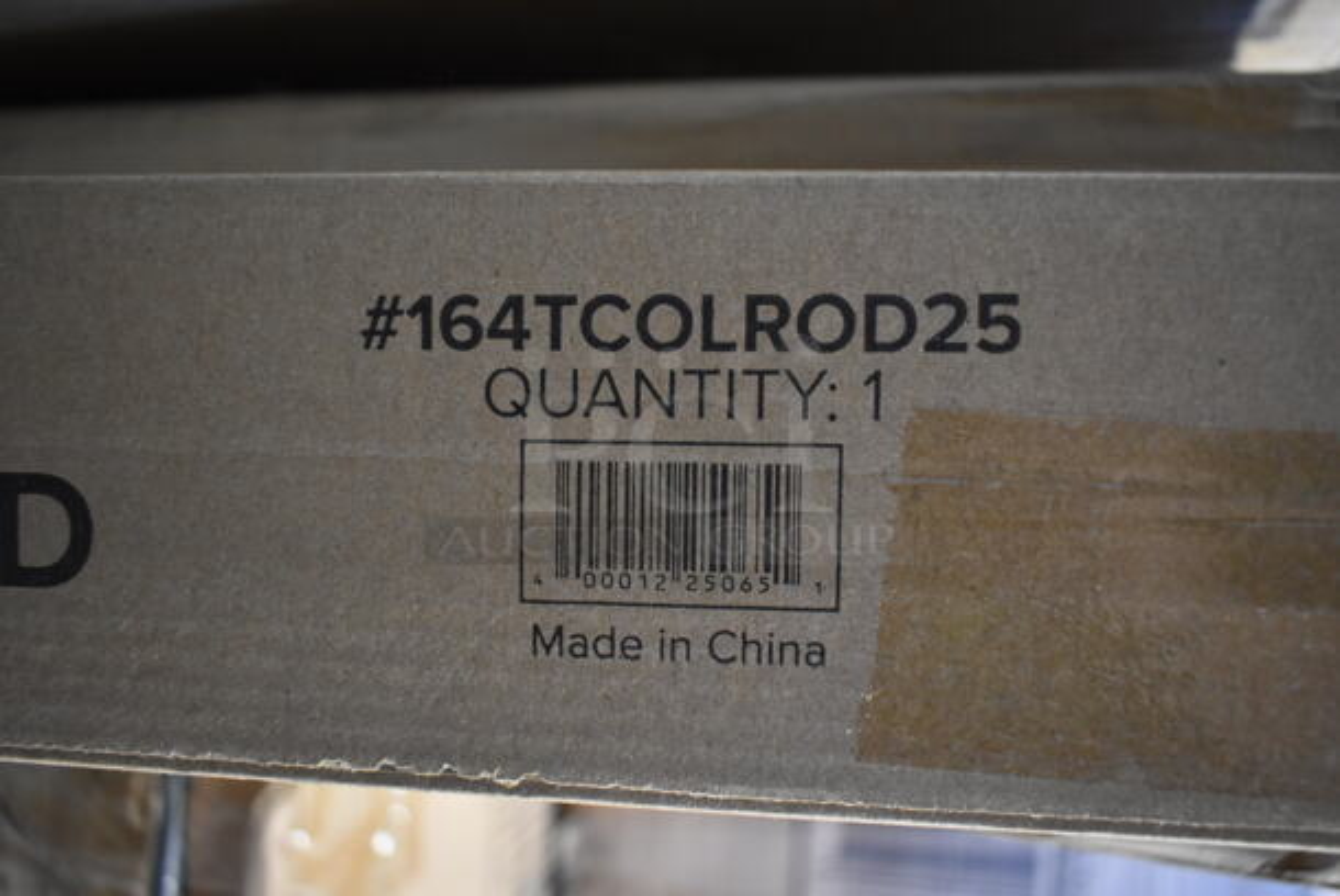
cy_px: 448
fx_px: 1006
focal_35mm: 27
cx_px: 670
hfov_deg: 67.3
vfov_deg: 48.0
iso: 2200
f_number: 3.5
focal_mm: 18
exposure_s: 1/30
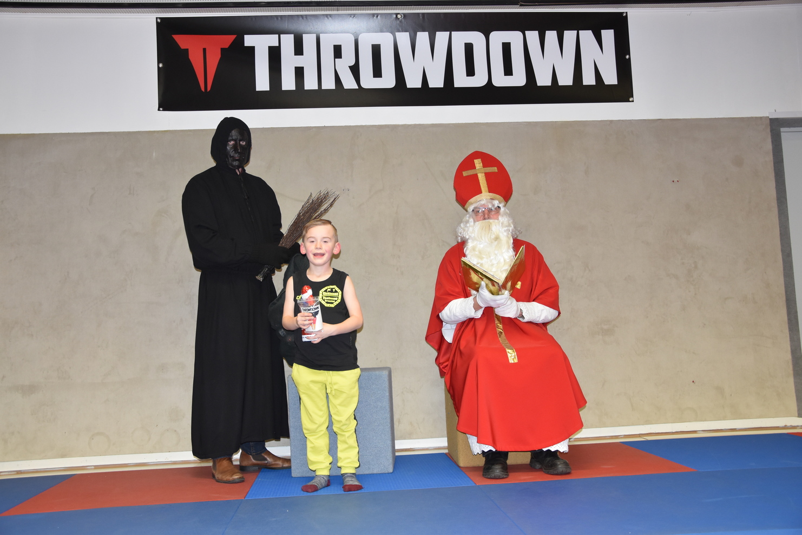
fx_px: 802
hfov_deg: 53.1
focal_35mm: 36
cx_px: 401
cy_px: 268
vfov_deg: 36.9
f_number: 3.8
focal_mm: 24
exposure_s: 1/60
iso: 800
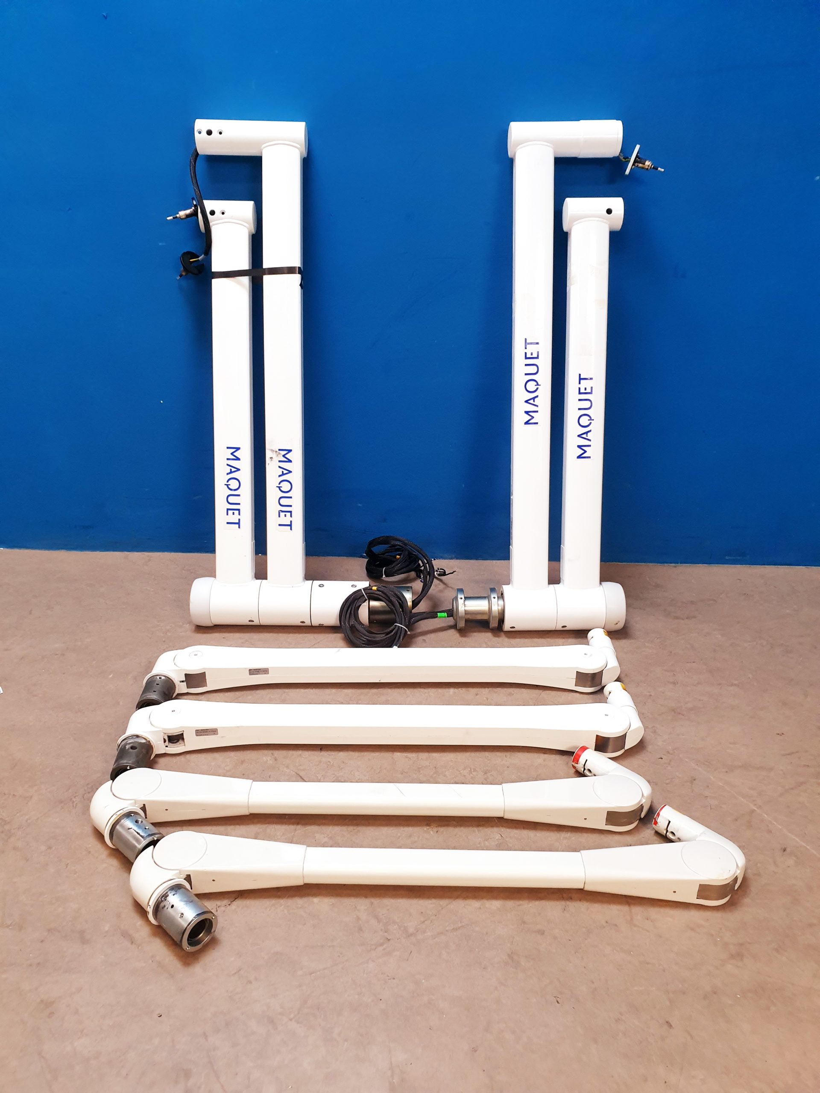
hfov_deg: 53.1
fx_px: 821
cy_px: 546
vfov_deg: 67.3
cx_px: 410
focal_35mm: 26
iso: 250
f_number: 2.4
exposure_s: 1/50
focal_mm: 4.3
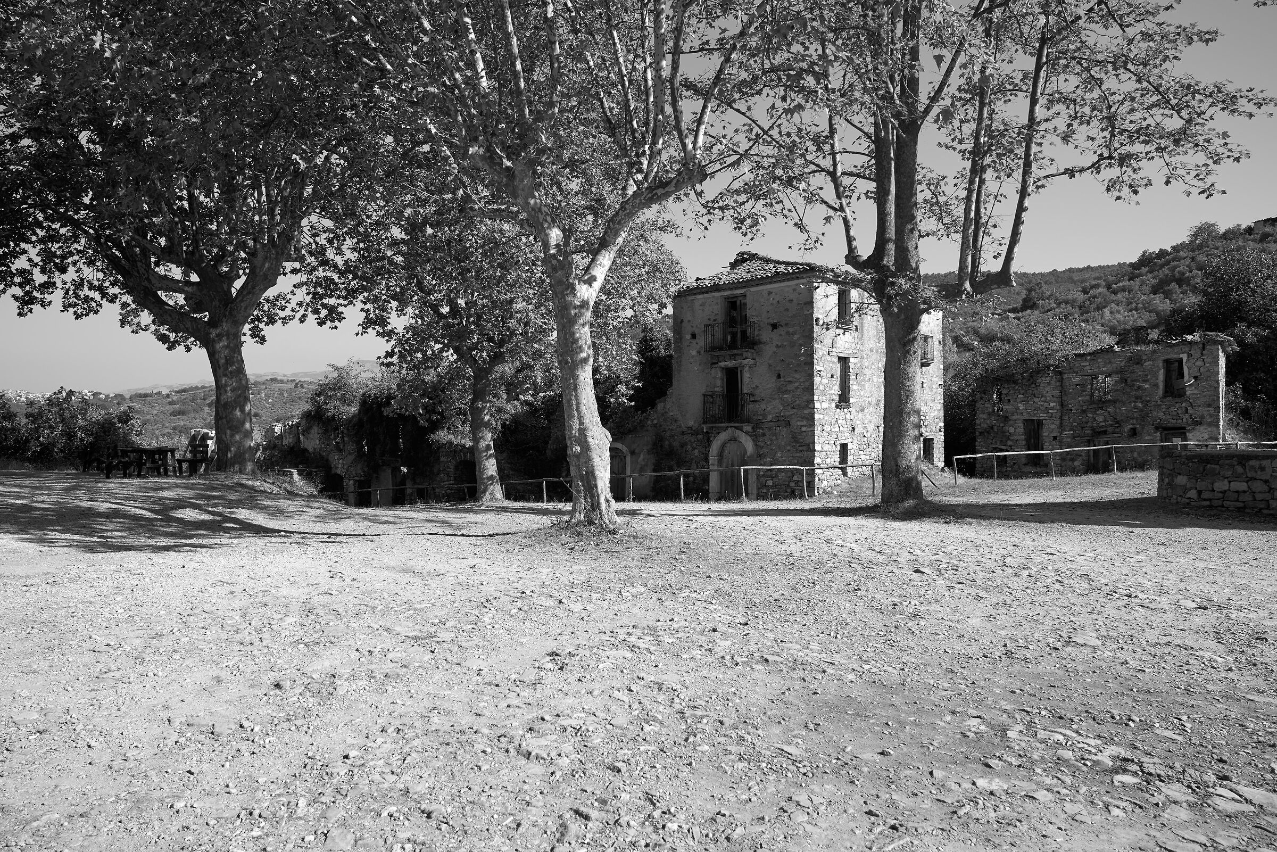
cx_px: 638
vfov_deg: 53.2
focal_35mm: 24
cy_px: 426
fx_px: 851
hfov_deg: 73.7
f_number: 8
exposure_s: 1/200
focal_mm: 24
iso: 100
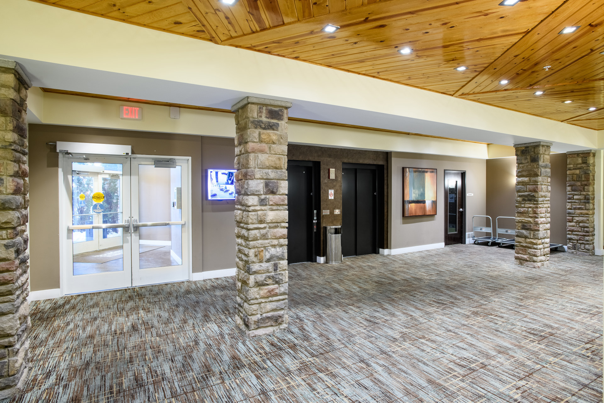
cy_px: 202
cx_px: 302
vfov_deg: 61.9
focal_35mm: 20
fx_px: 336
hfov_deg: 84.0
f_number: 8
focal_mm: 20
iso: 400
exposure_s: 1/8
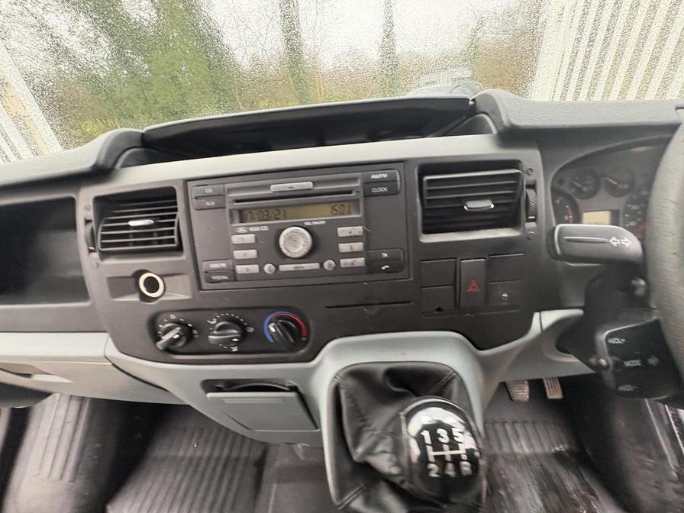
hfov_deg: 102.1
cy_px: 256
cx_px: 342
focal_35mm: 14
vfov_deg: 85.7
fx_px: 277
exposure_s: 1/60
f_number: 2.2
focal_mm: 2.22
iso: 400
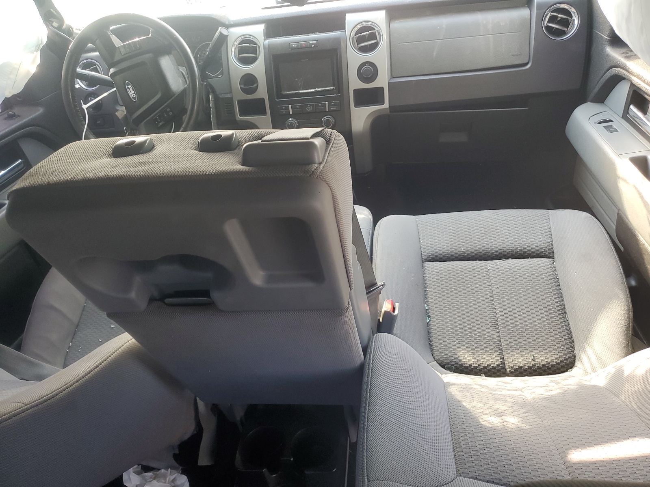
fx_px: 488
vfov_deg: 53.1
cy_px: 244
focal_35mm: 26
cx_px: 325
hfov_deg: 67.3
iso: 65
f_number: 1.5
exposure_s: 1/120
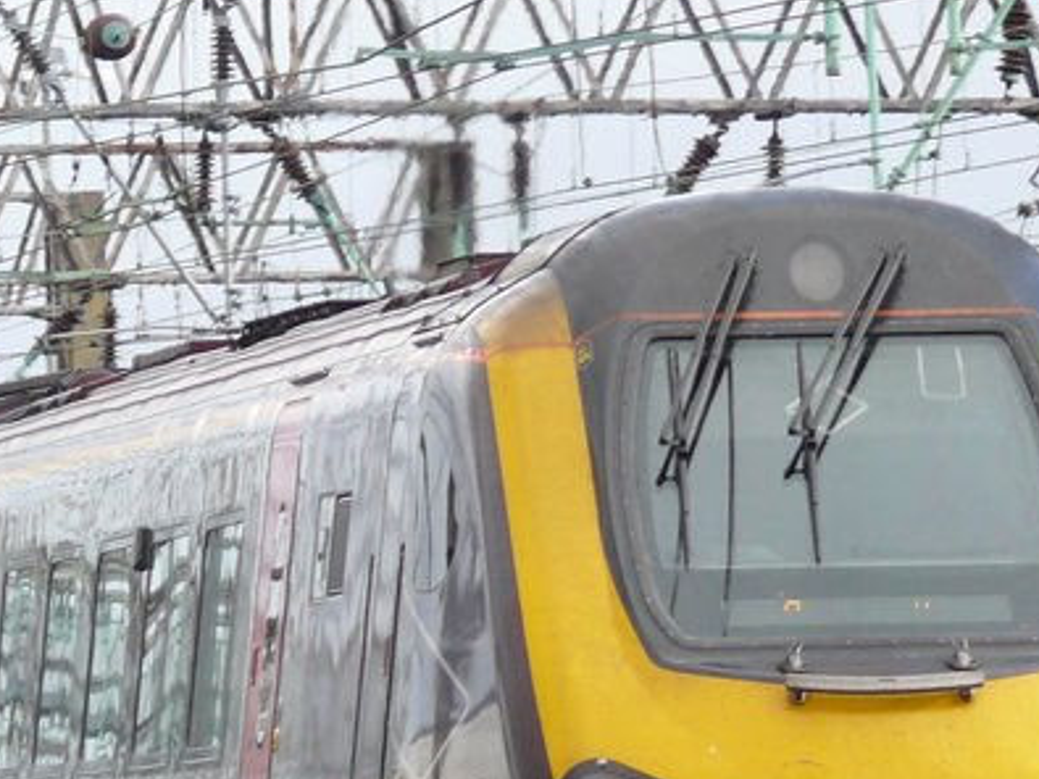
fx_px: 20614
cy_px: 684
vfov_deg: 2.2
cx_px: -37
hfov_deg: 2.9
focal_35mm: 687
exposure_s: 1/160
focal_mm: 47.8
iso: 100
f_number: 4
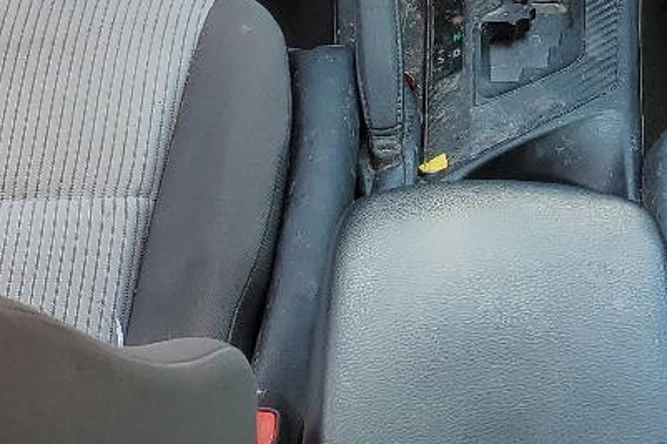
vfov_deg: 12.5
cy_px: -32
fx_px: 2000
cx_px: 456
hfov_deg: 18.9
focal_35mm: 108
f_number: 1.5
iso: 50
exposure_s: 1/357
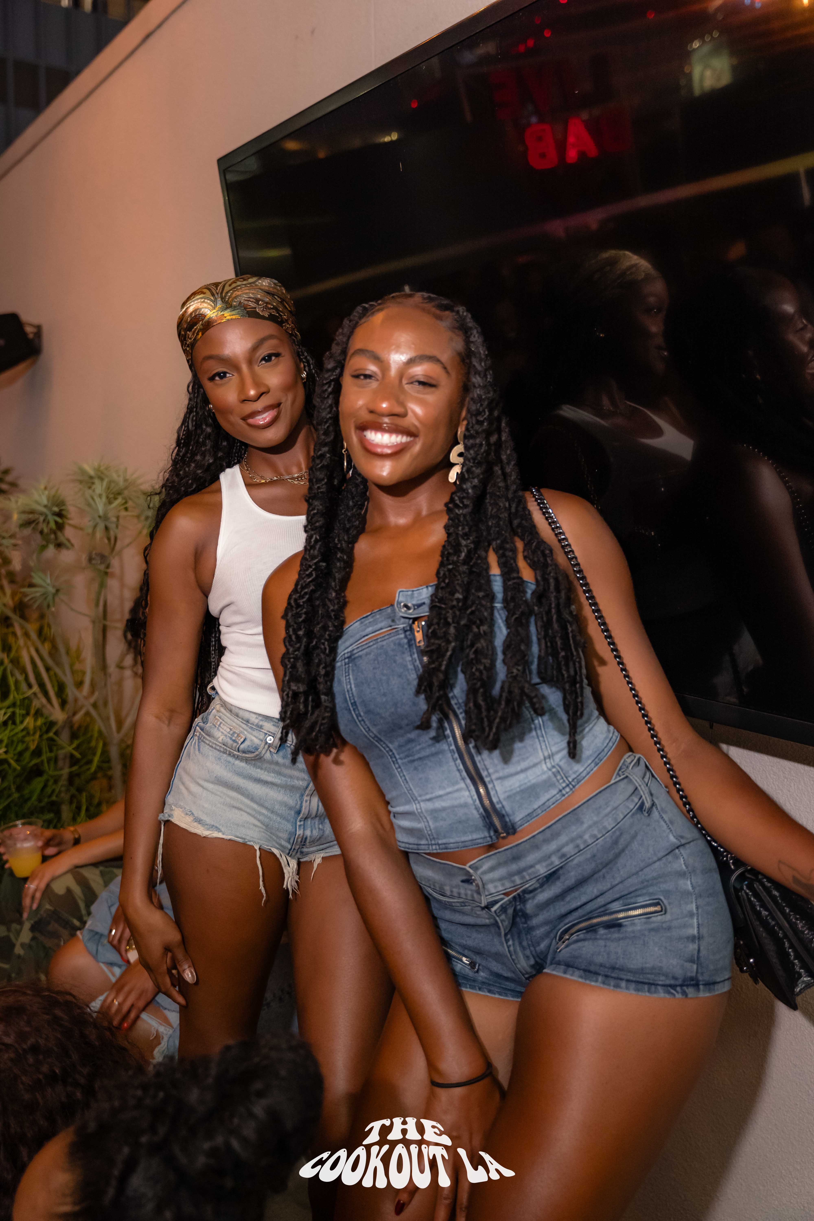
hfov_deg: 40.0
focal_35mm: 33
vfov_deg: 57.2
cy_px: 610
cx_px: 407
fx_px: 1119
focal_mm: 33
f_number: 2.8
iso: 6400
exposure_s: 1/50
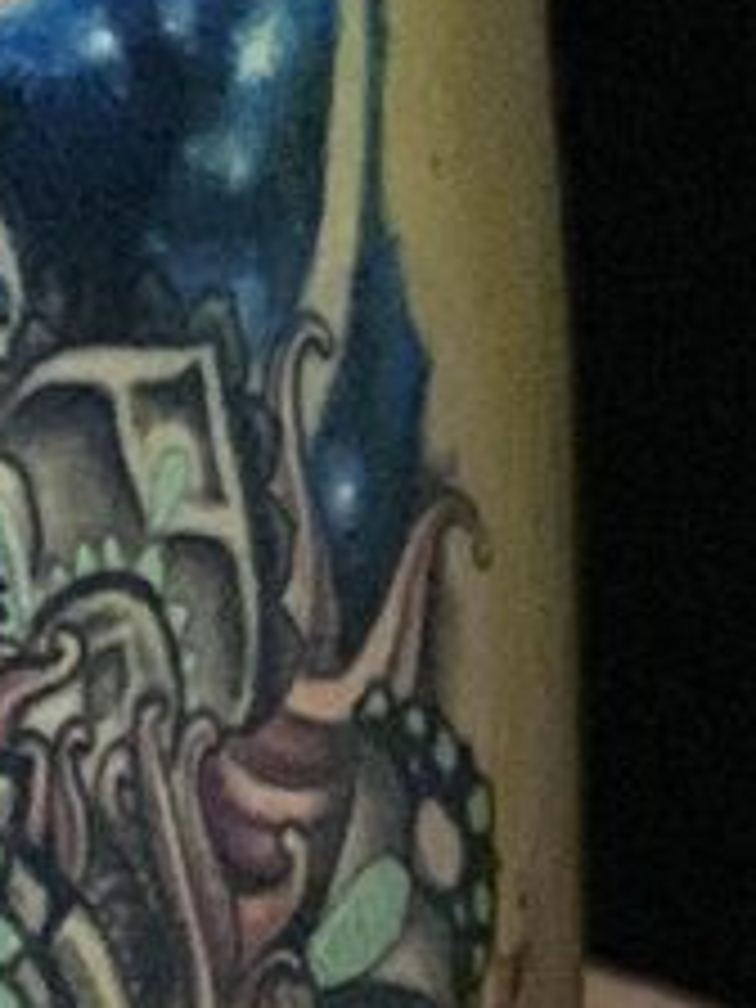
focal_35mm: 278
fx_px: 8095
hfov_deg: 5.3
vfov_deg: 7.0
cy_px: 1624
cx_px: -346
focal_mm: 6
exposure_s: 1/29
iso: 640
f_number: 2.4
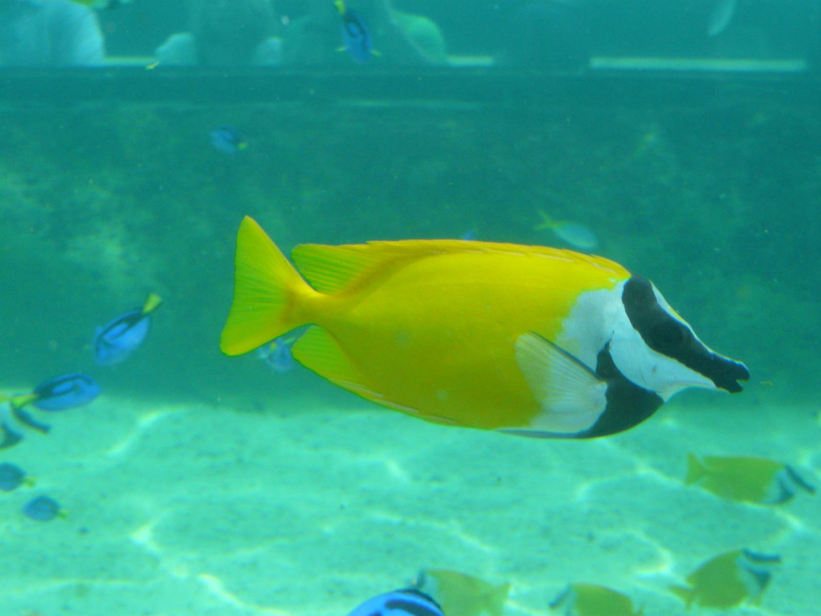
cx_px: 410
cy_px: 308
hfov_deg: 22.5
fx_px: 2063
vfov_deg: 17.0
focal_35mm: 87
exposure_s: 1/200
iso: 200
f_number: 3.6
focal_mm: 14.3
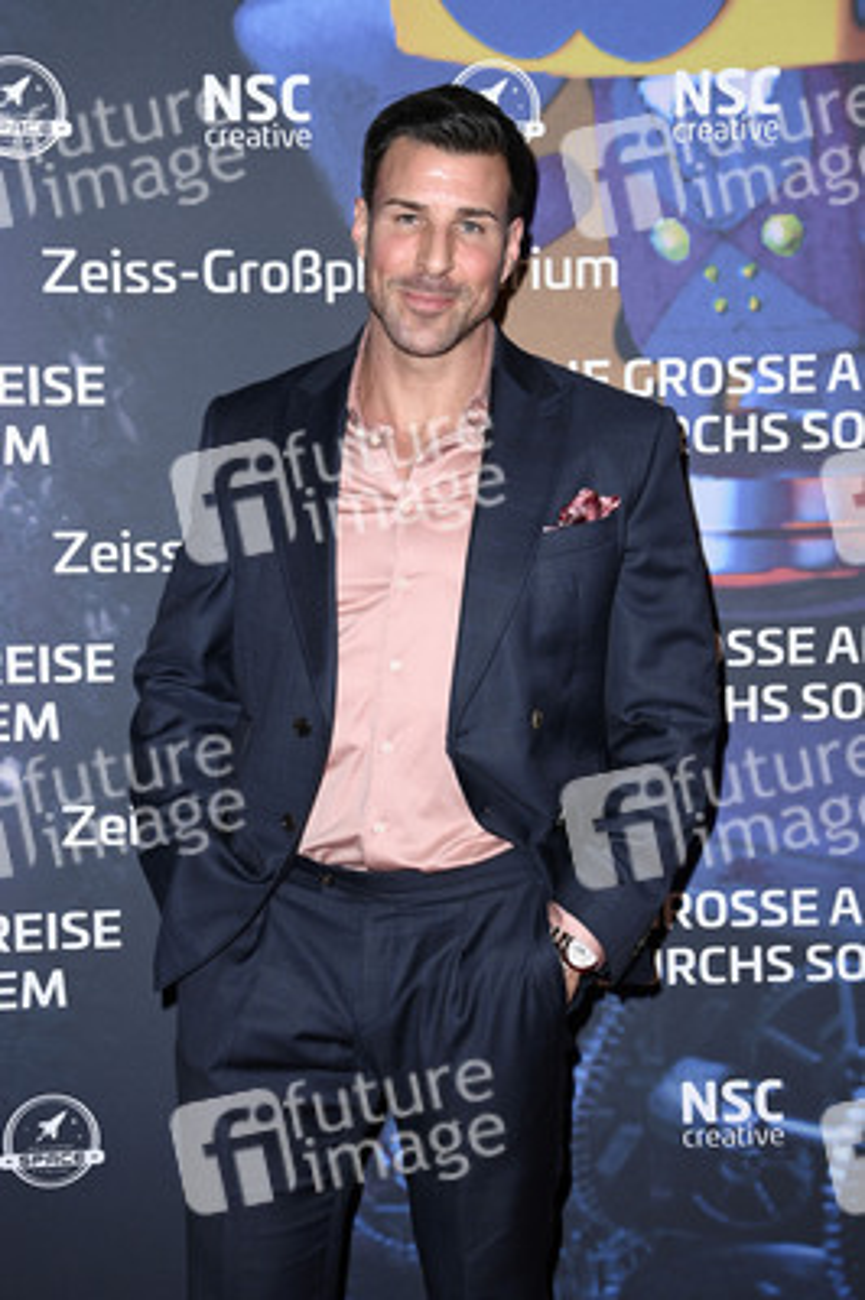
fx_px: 2455
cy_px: 650
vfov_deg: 29.7
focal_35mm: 68
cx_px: 432
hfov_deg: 20.0
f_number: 5.6
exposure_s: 1/250
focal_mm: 68
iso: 400
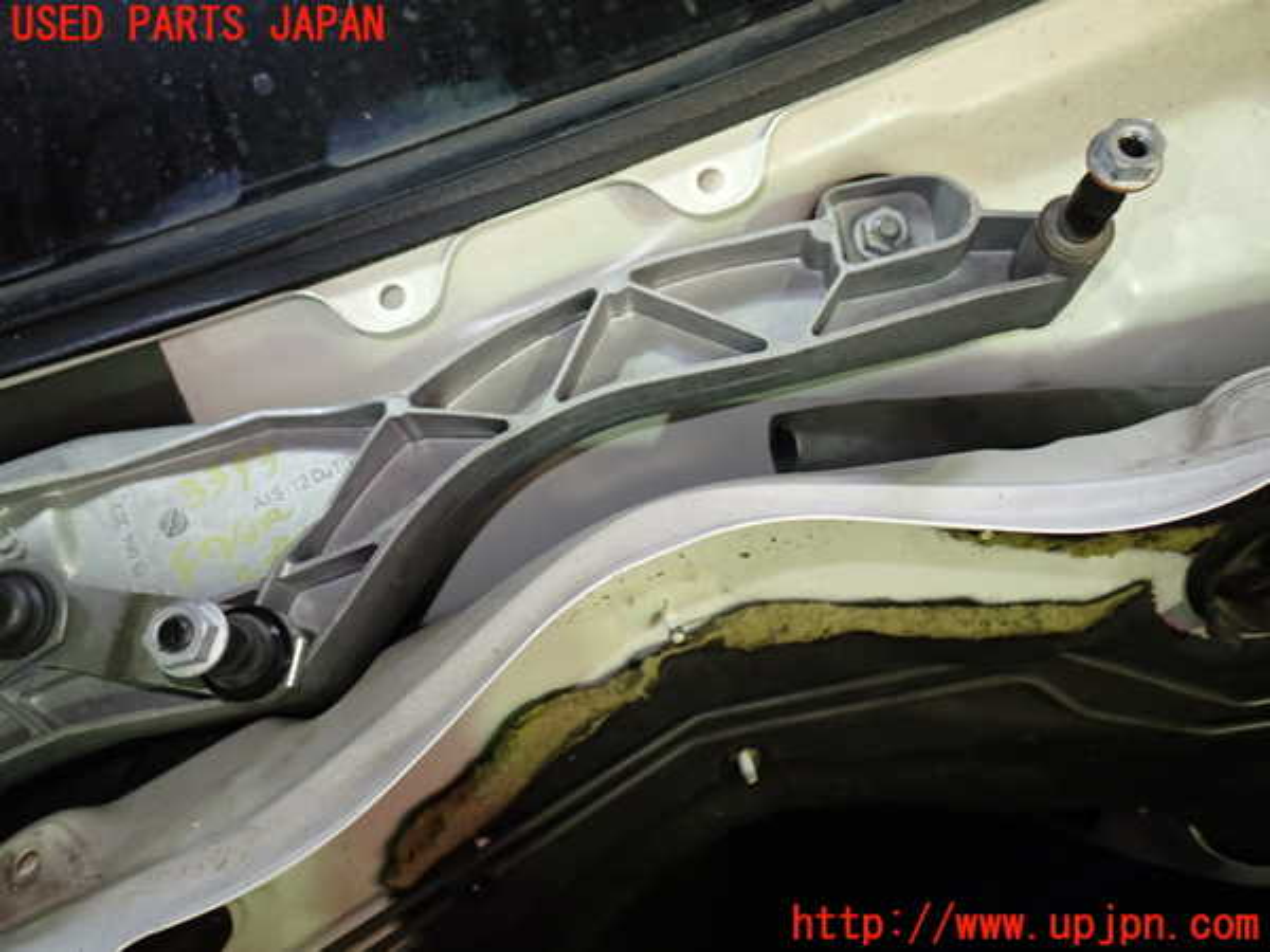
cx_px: 635
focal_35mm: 30
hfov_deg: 60.0
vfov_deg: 46.8
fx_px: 1101
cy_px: 476
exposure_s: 1/30
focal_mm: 5.4
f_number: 2.3
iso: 250
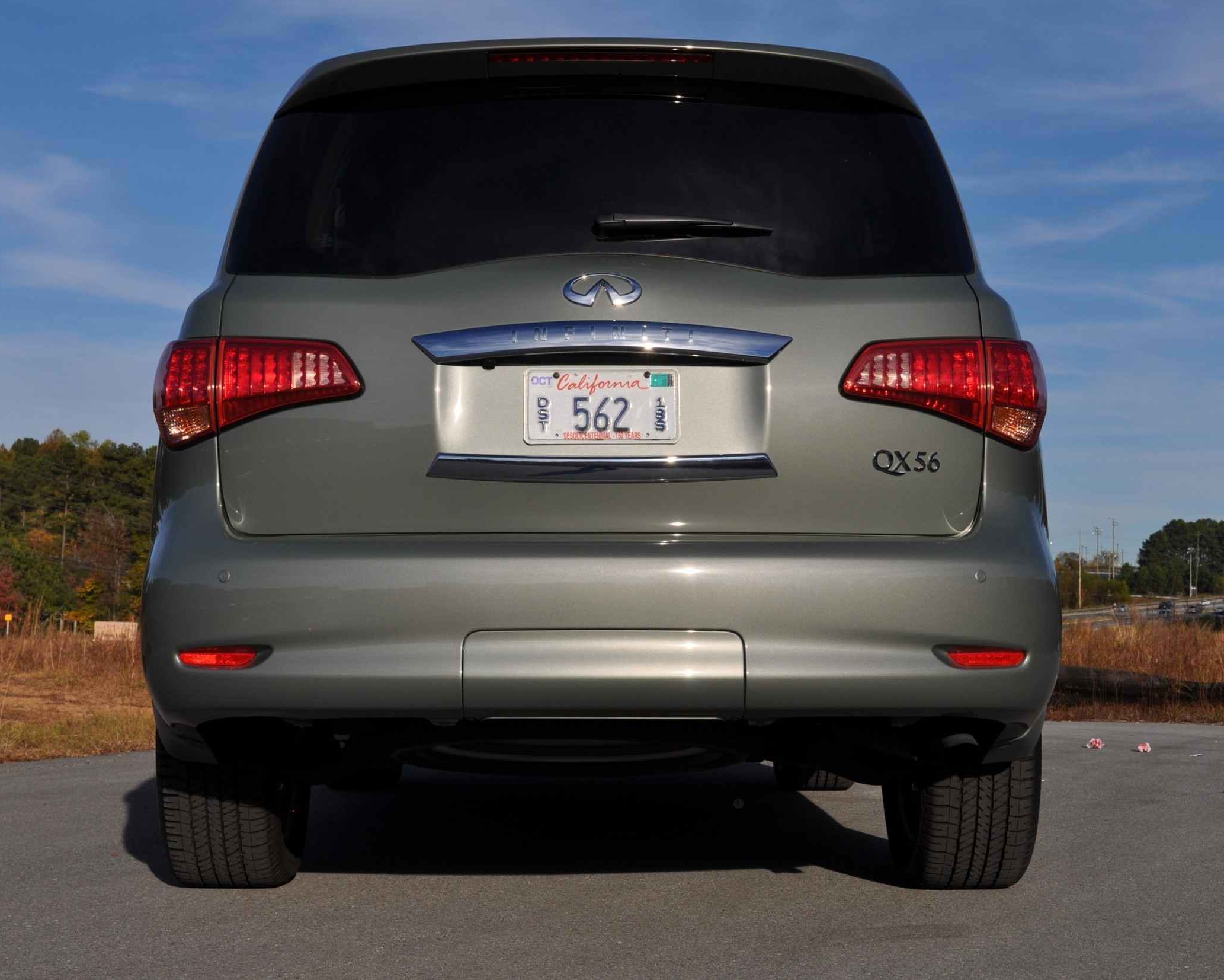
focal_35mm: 60
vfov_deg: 25.6
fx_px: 2158
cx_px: 595
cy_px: 489
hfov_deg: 31.7
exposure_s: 1/500
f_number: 11
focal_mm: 35
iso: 200
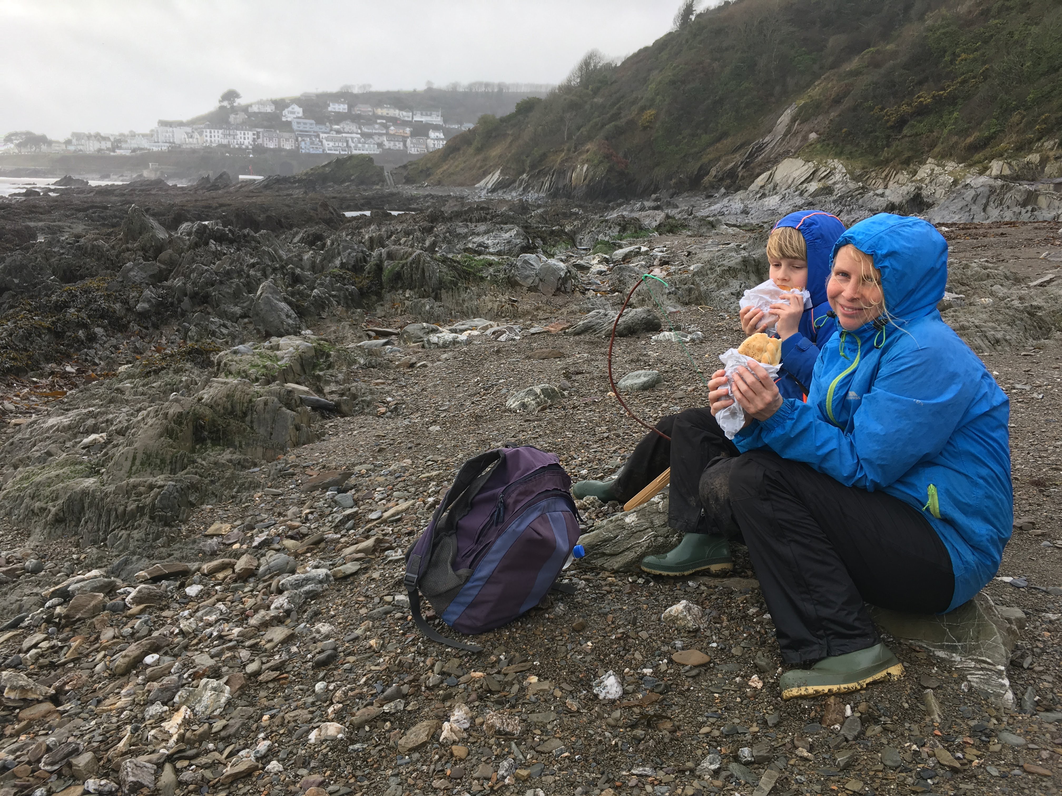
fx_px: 890
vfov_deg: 48.2
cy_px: 398
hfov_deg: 61.7
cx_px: 531
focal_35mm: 29
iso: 25
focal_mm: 4.15
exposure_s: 1/268
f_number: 2.2
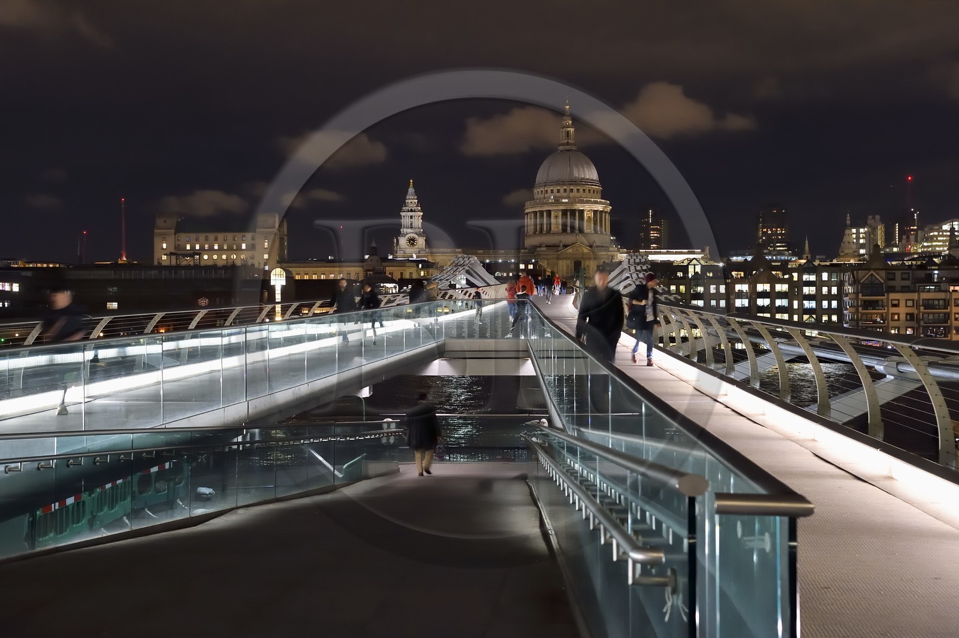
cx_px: 480
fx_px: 1278
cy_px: 319
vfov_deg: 28.0
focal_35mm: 48
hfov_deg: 41.1
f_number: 5.6
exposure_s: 1/10
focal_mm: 48
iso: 3200
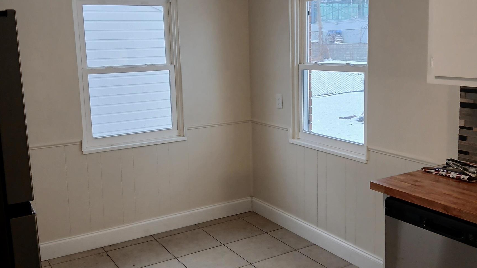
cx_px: 238
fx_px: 481
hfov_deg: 52.8
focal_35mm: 38
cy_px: 115
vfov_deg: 31.2
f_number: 1.8
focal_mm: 3.98
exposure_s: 1/60
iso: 64
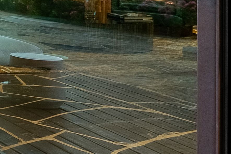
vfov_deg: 11.8
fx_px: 712
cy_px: -72
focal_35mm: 111
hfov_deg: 13.0
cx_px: -355
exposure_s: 1/50
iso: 250
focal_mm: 14
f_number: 8
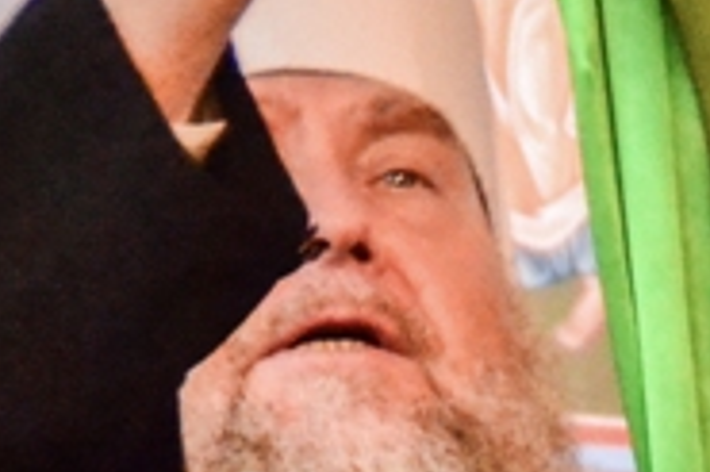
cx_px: 1082
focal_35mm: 349
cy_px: 562
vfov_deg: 3.9
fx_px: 6877
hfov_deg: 5.8
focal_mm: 42
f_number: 4.5
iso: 6400
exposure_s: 1/40
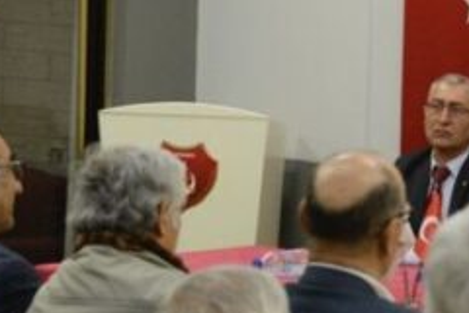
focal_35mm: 171
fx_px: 2228
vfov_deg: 8.0
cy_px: 119
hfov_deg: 11.6
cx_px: 661
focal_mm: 40
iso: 2500
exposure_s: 1/125
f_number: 3.5
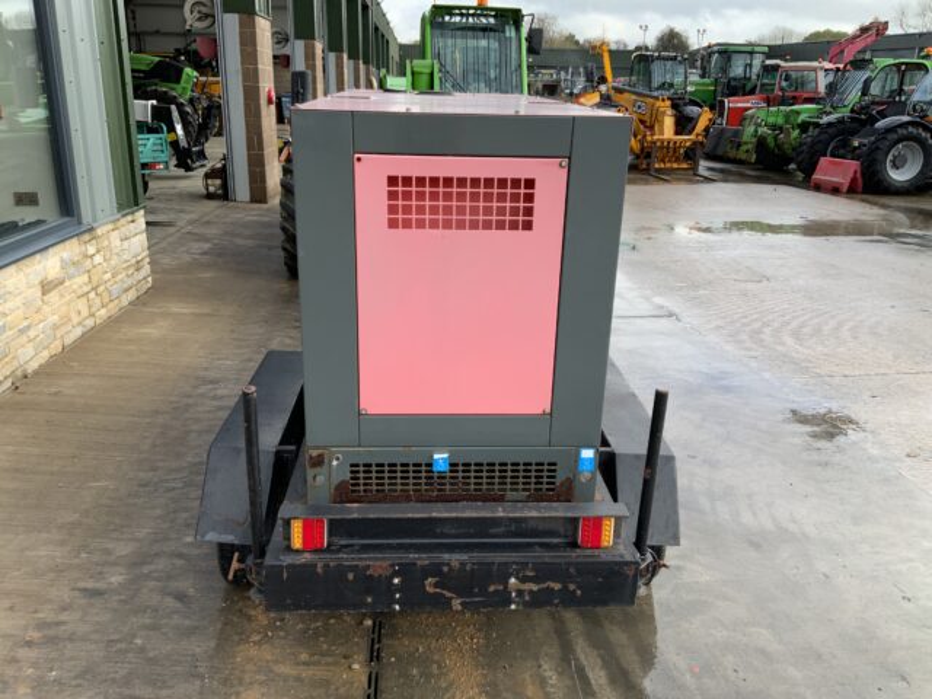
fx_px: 781
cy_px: 350
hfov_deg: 61.7
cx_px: 466
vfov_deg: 48.2
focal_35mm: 29
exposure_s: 1/394
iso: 16
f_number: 1.8
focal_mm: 3
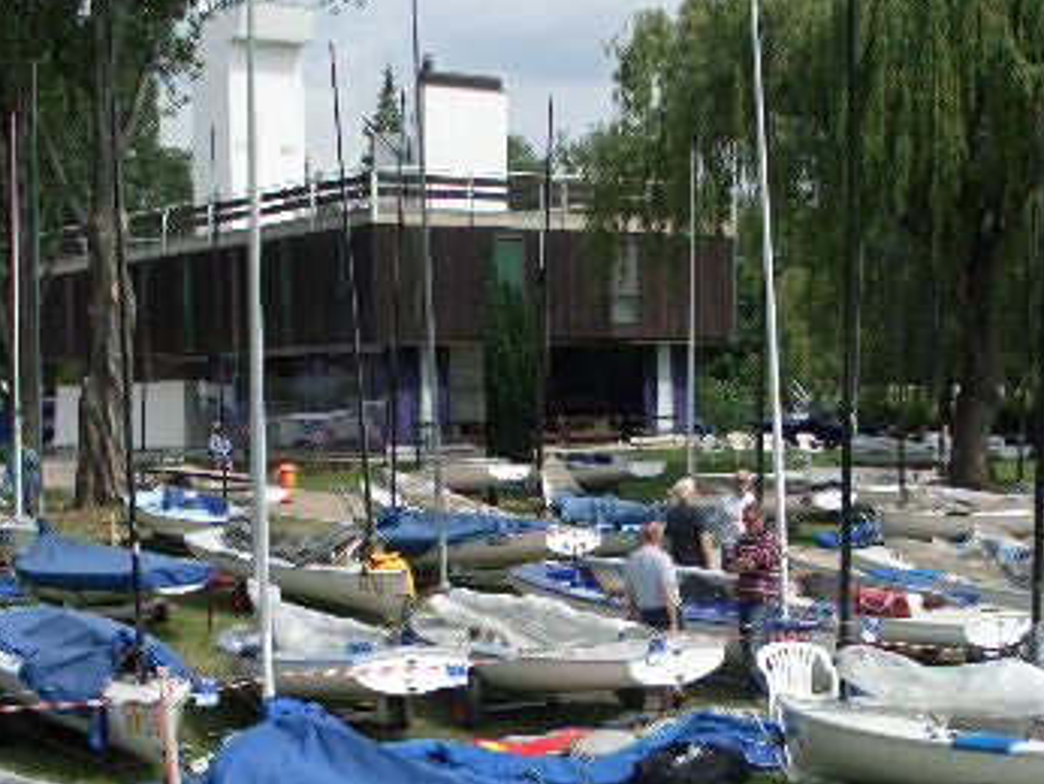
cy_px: 618
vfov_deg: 23.7
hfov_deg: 31.7
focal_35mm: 61
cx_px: 522
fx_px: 1841
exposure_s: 1/1000
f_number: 3.2
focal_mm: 7.1
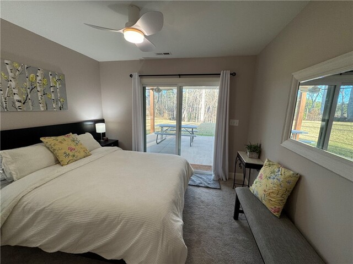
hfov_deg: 102.1
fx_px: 143
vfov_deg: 85.7
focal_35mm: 14
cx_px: 176
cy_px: 132
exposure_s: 1/120
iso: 125
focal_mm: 2.22
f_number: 2.2
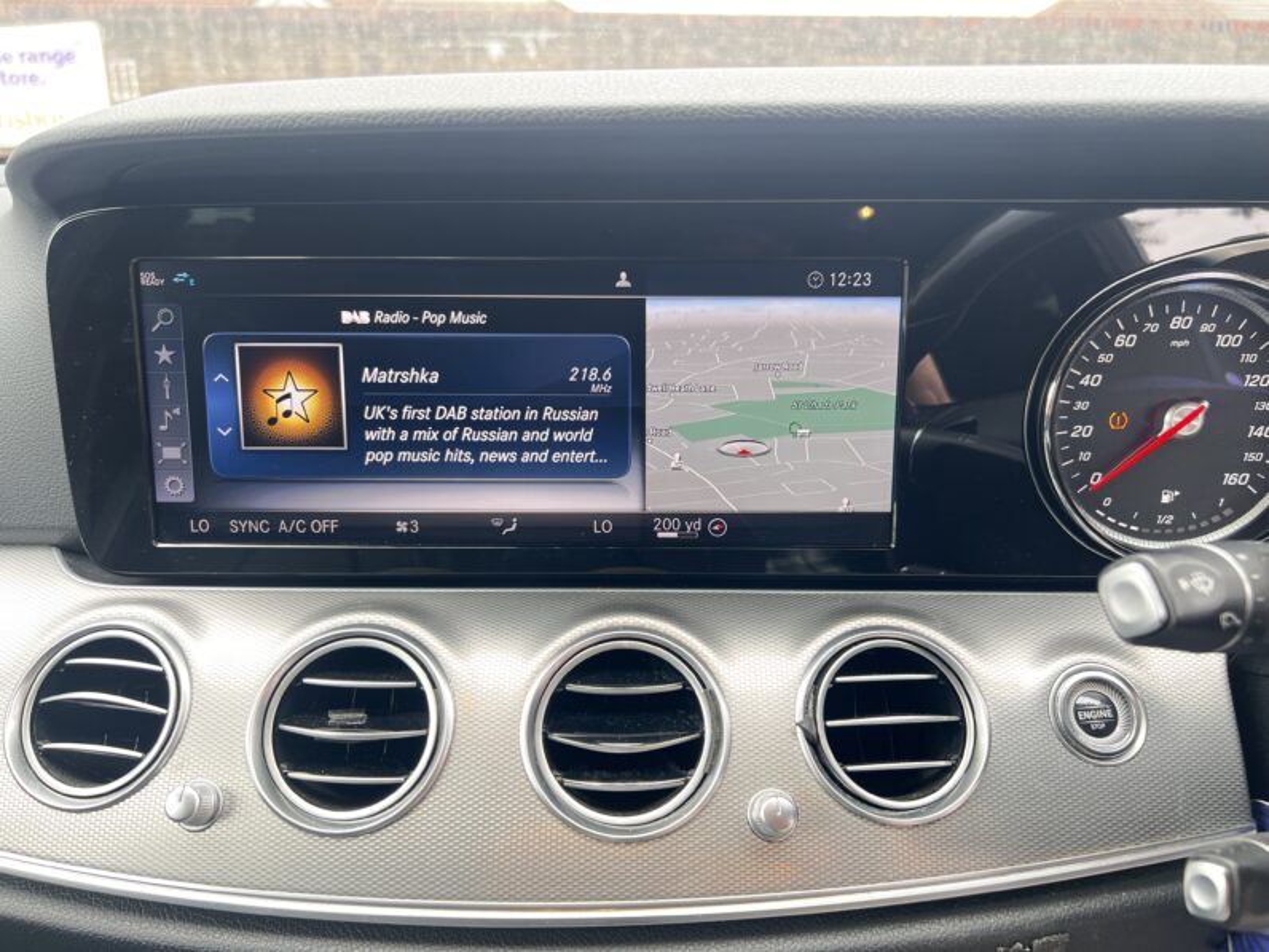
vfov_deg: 53.1
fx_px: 953
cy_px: 476
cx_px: 634
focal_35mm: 26
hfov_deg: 67.3
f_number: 1.5
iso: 80
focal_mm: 5.7
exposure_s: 1/121
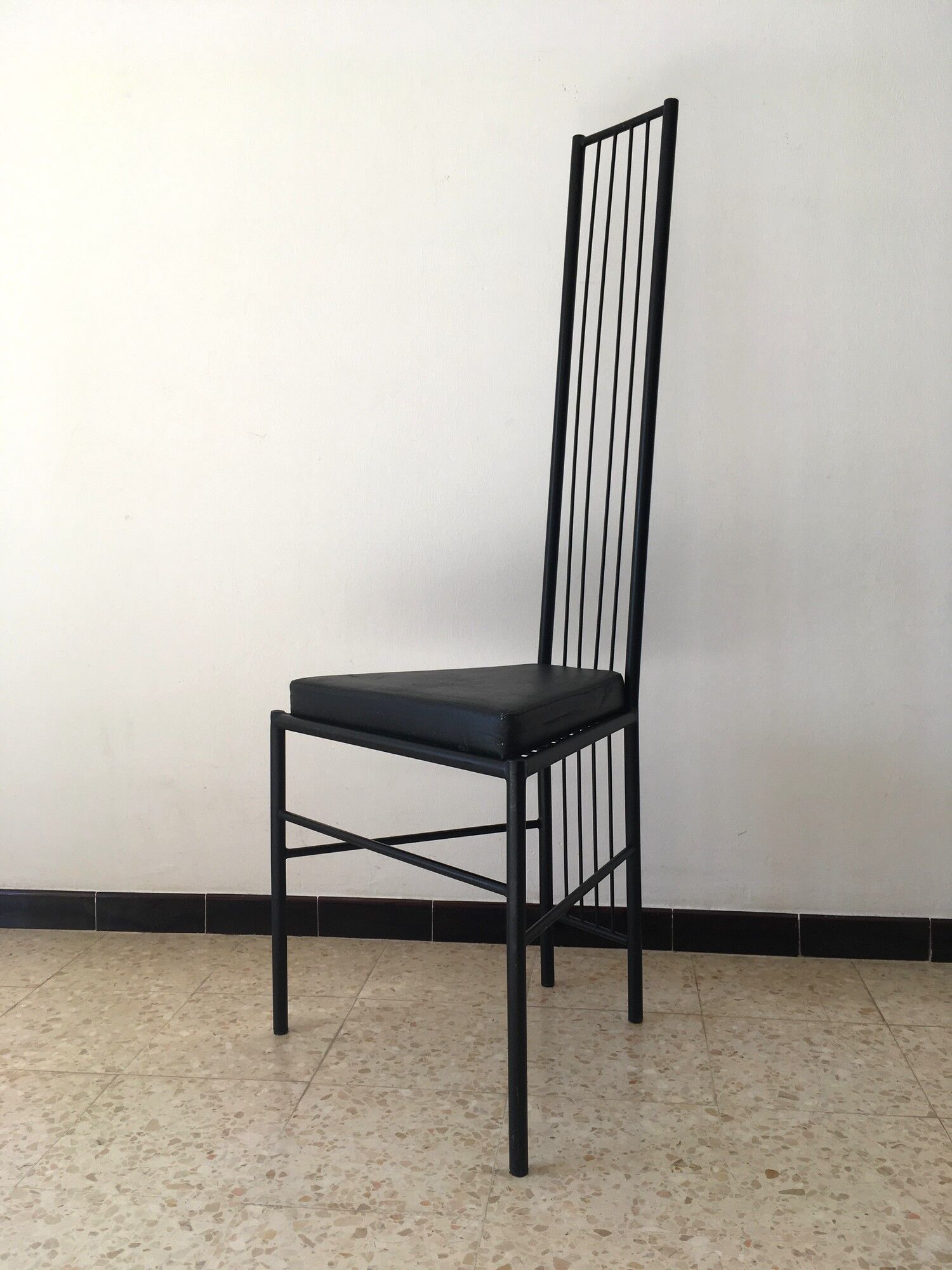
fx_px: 1063
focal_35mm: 29
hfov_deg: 48.2
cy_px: 635
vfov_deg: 61.7
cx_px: 476
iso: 25
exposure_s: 1/160
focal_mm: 4.15
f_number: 2.2
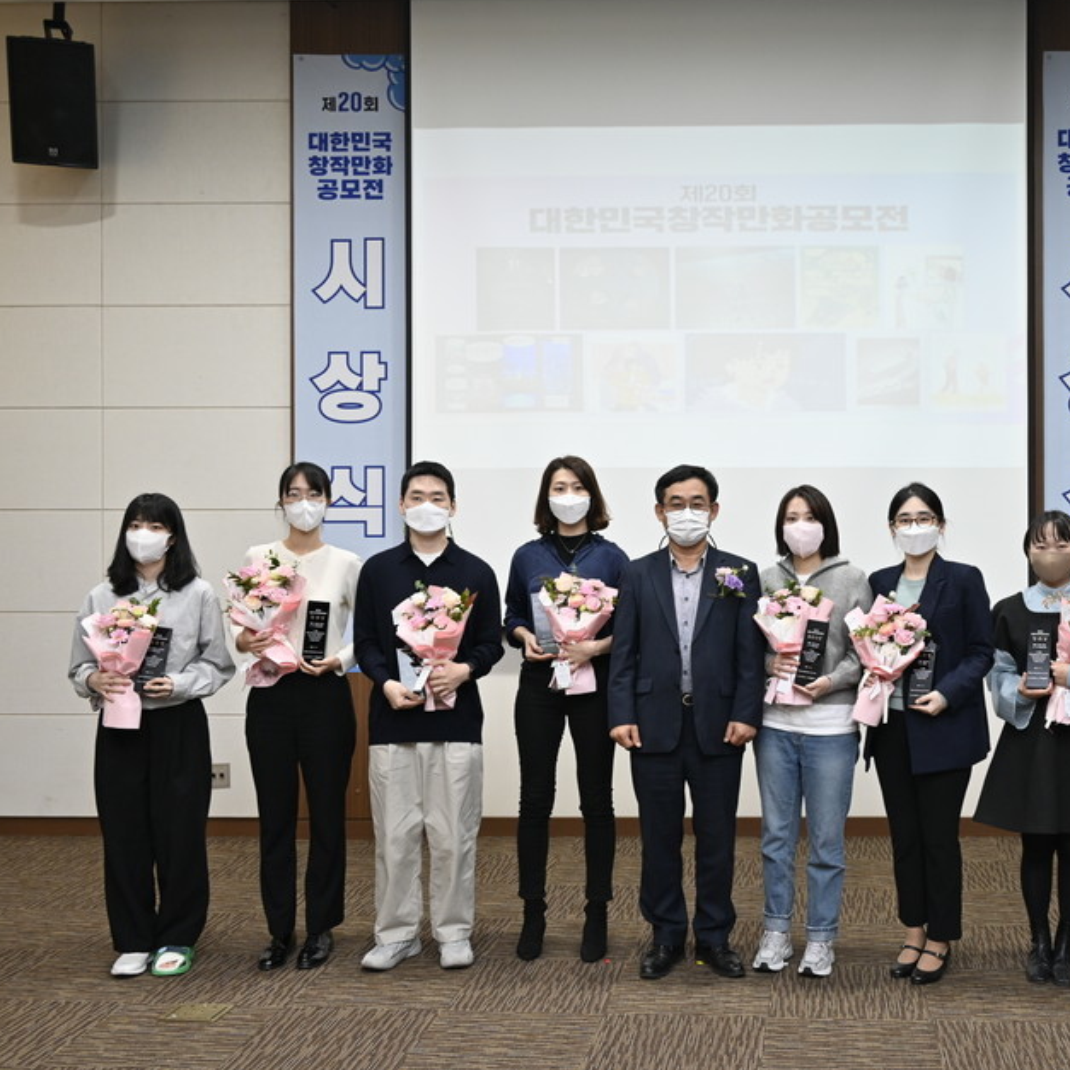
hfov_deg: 42.1
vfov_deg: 42.8
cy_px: 534
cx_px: 737
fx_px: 1364
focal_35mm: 39
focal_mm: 30
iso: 800
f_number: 4.5
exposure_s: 1/125
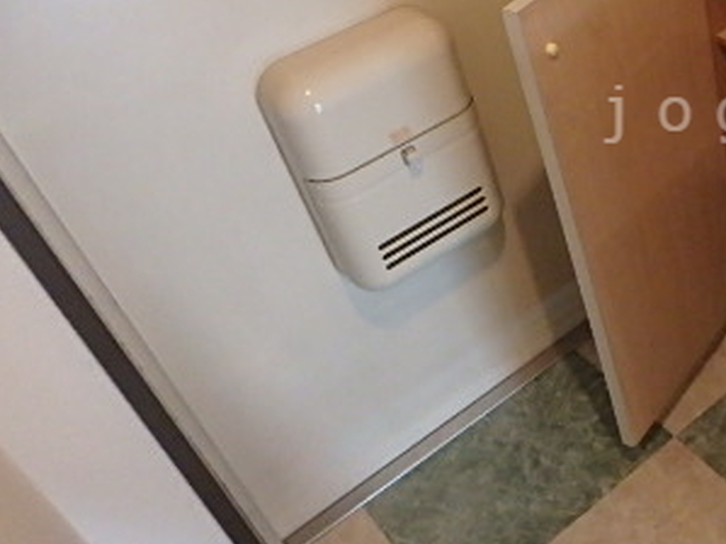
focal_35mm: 45
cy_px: 114
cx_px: 770
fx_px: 943
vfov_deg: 31.4
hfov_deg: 36.6
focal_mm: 3.7
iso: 800
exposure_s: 1/30
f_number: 3.5
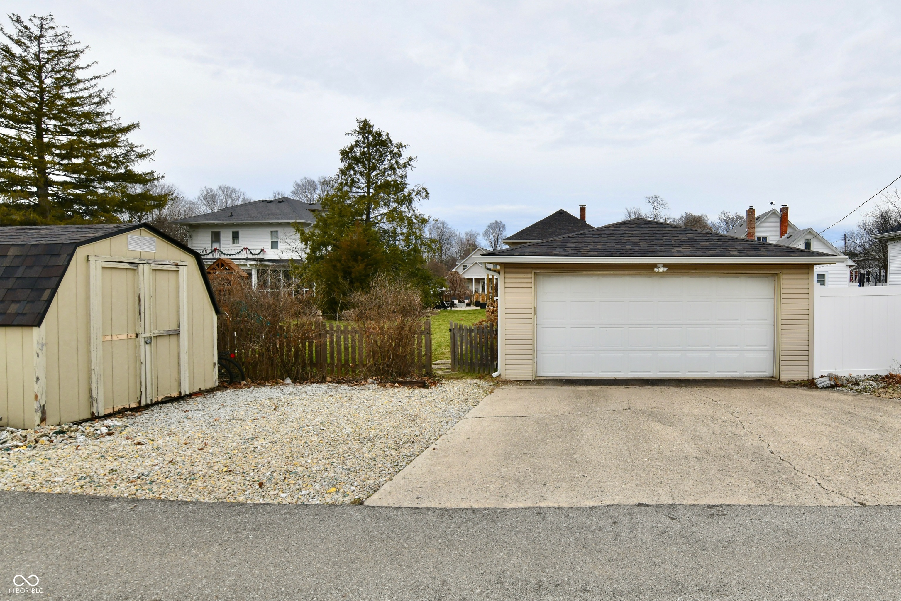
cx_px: 450
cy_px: 300
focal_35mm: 14
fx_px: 350
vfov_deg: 81.2
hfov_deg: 104.3
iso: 400
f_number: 10
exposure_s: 1/400
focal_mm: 14
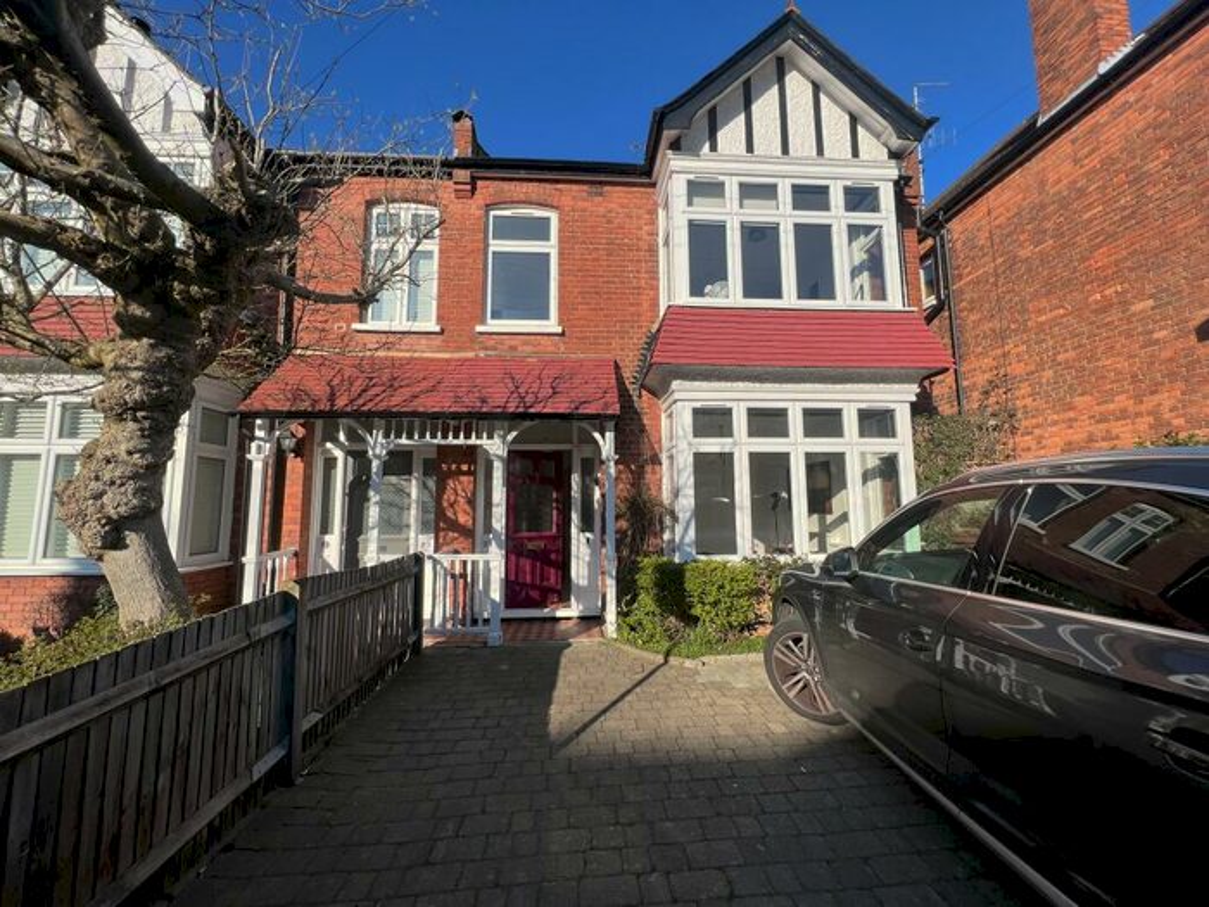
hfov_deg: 106.2
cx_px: 604
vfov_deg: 89.9
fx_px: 454
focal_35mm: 13
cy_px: 454
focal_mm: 1.57
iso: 32
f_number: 1.8
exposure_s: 1/1623
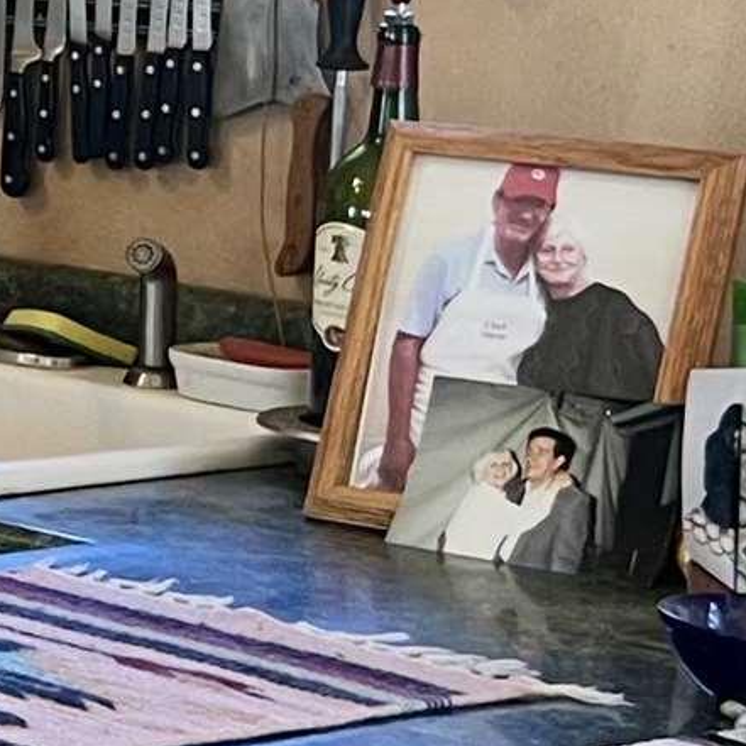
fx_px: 3901
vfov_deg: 10.8
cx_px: -1282
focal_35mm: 160
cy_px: 20
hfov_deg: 9.3
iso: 100
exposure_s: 1/60
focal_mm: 5.7
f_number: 1.5
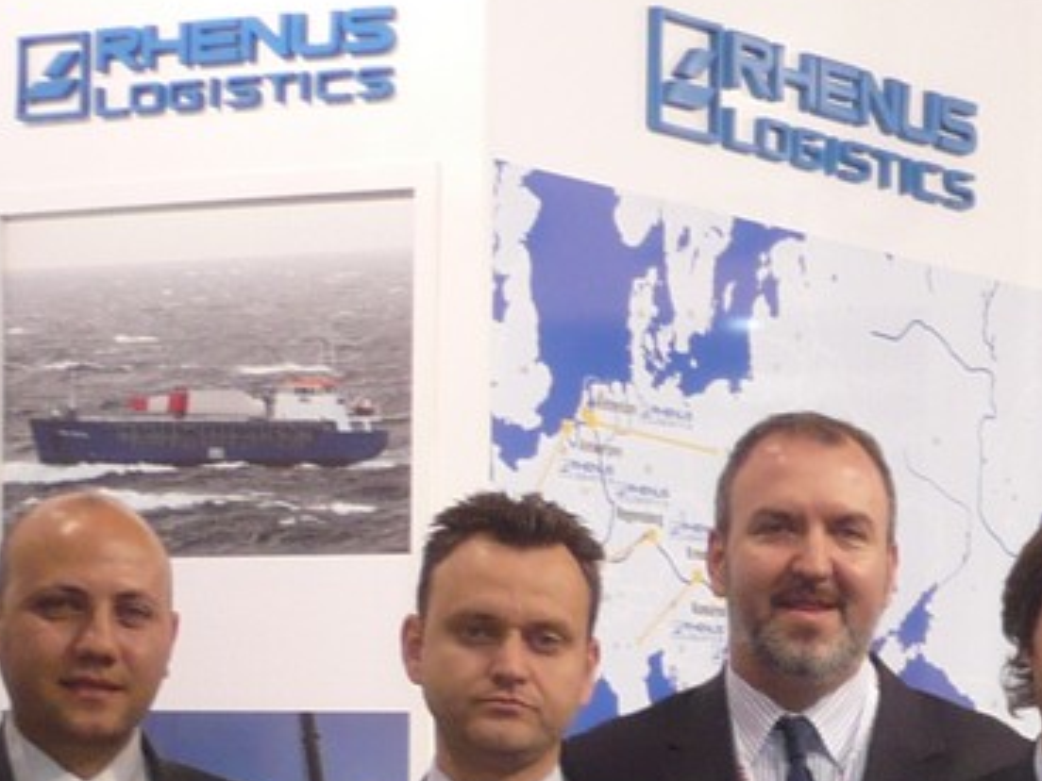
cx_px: 1178
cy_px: 1248
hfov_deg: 12.7
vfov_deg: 9.4
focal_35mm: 152
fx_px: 4575
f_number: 2.8
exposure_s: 1/40
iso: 100
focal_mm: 5.8
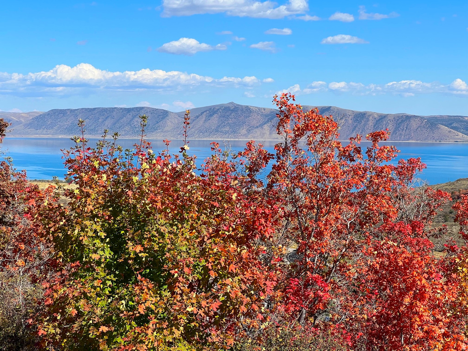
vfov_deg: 19.1
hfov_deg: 25.3
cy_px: 176
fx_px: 1041
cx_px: 234
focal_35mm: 77
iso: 32
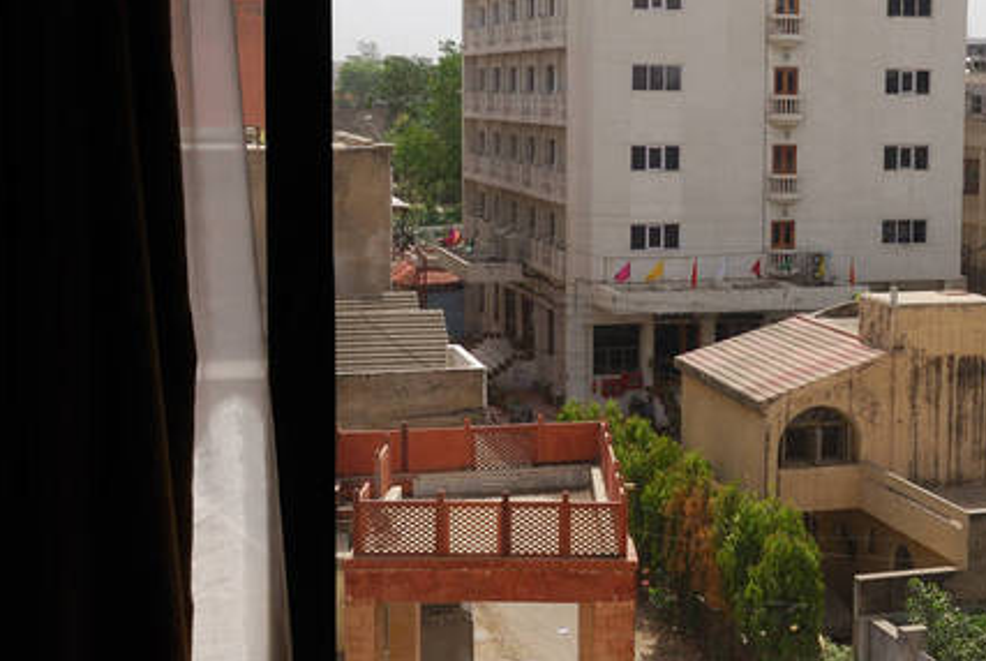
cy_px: 243
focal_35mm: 59
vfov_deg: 23.0
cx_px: 663
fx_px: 1618
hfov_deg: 33.6
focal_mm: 24
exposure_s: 1/100
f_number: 9
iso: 100
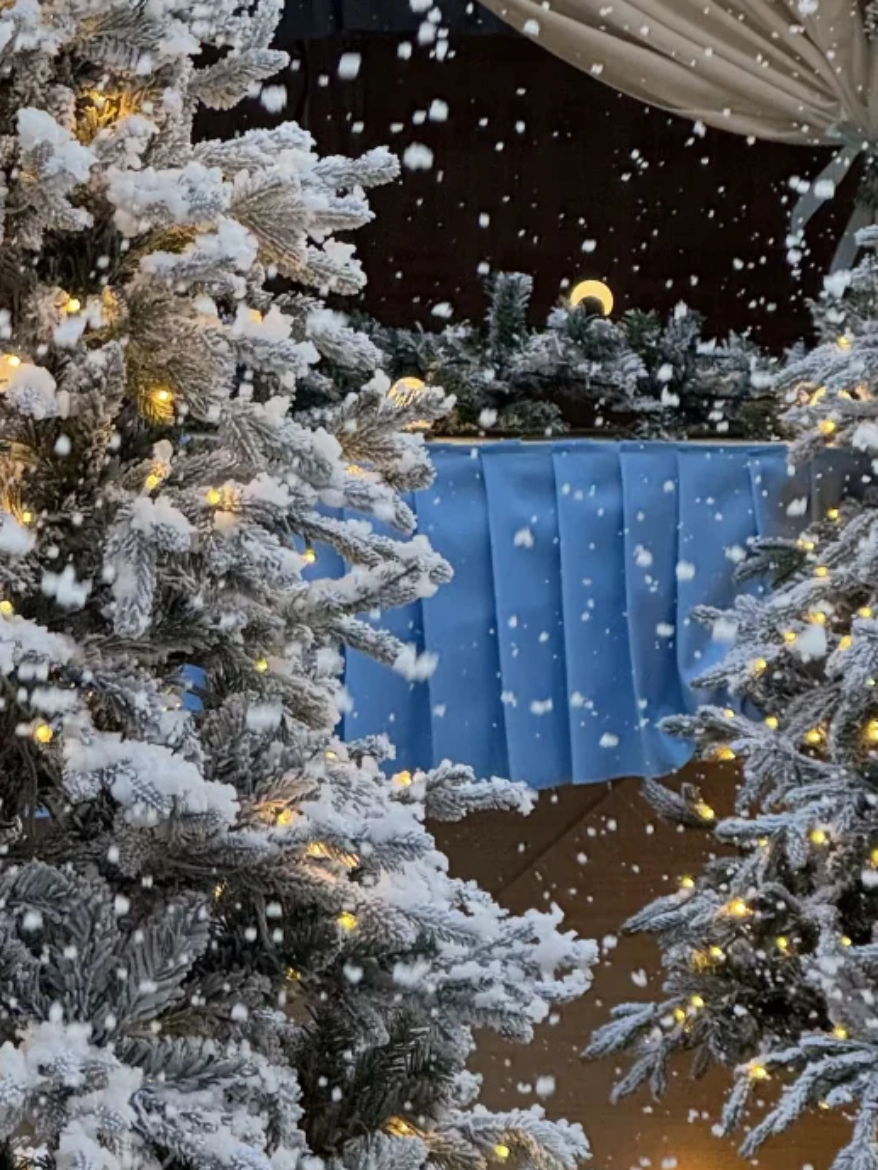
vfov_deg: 12.3
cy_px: 379
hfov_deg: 9.2
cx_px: 369
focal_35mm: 161
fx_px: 5443
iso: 250
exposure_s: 1/100
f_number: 2.8
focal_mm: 9
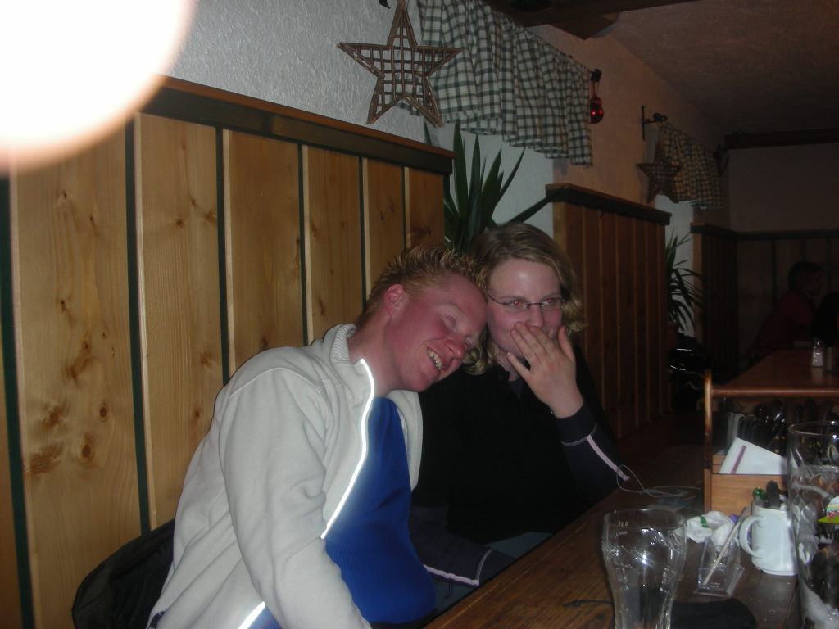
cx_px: 420
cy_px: 314
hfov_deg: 52.6
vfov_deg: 40.7
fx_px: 848
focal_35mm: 35
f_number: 3
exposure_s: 1/60.1
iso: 50
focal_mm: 5.8
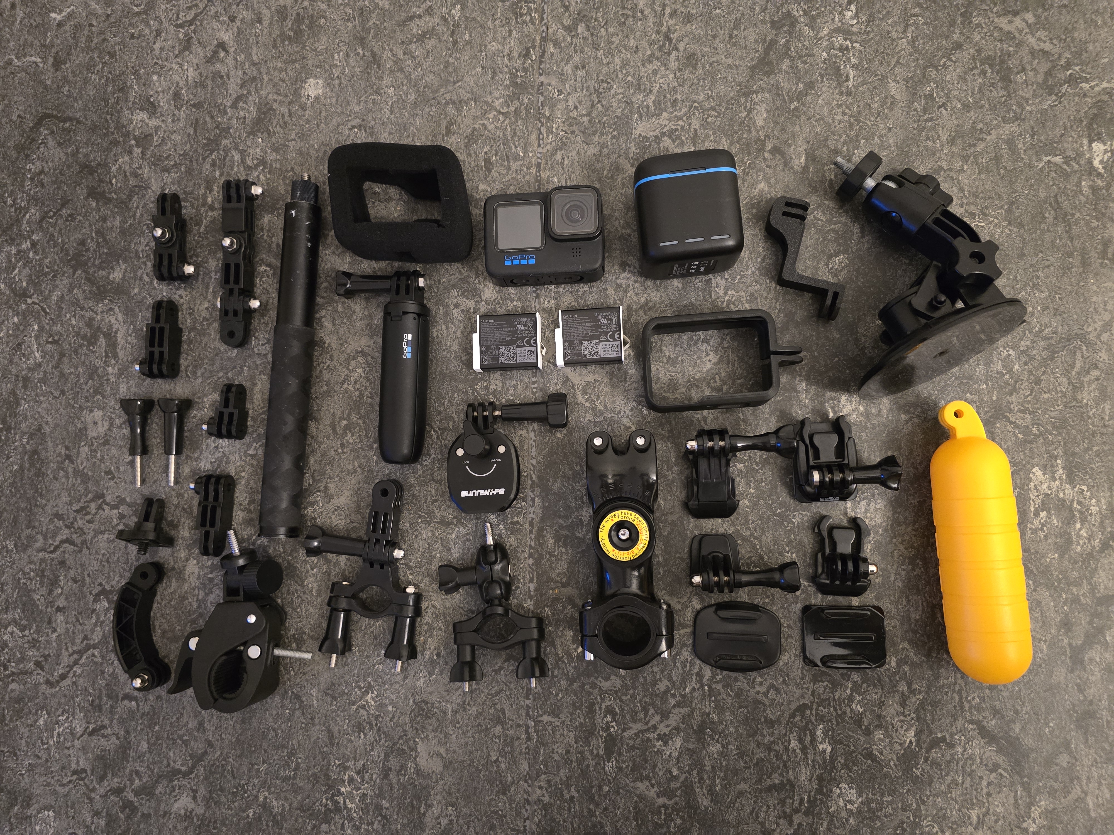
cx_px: 557
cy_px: 418
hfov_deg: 73.9
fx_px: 740
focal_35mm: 23
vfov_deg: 58.9
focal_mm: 6.3
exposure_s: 1/25
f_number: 1.7
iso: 1600
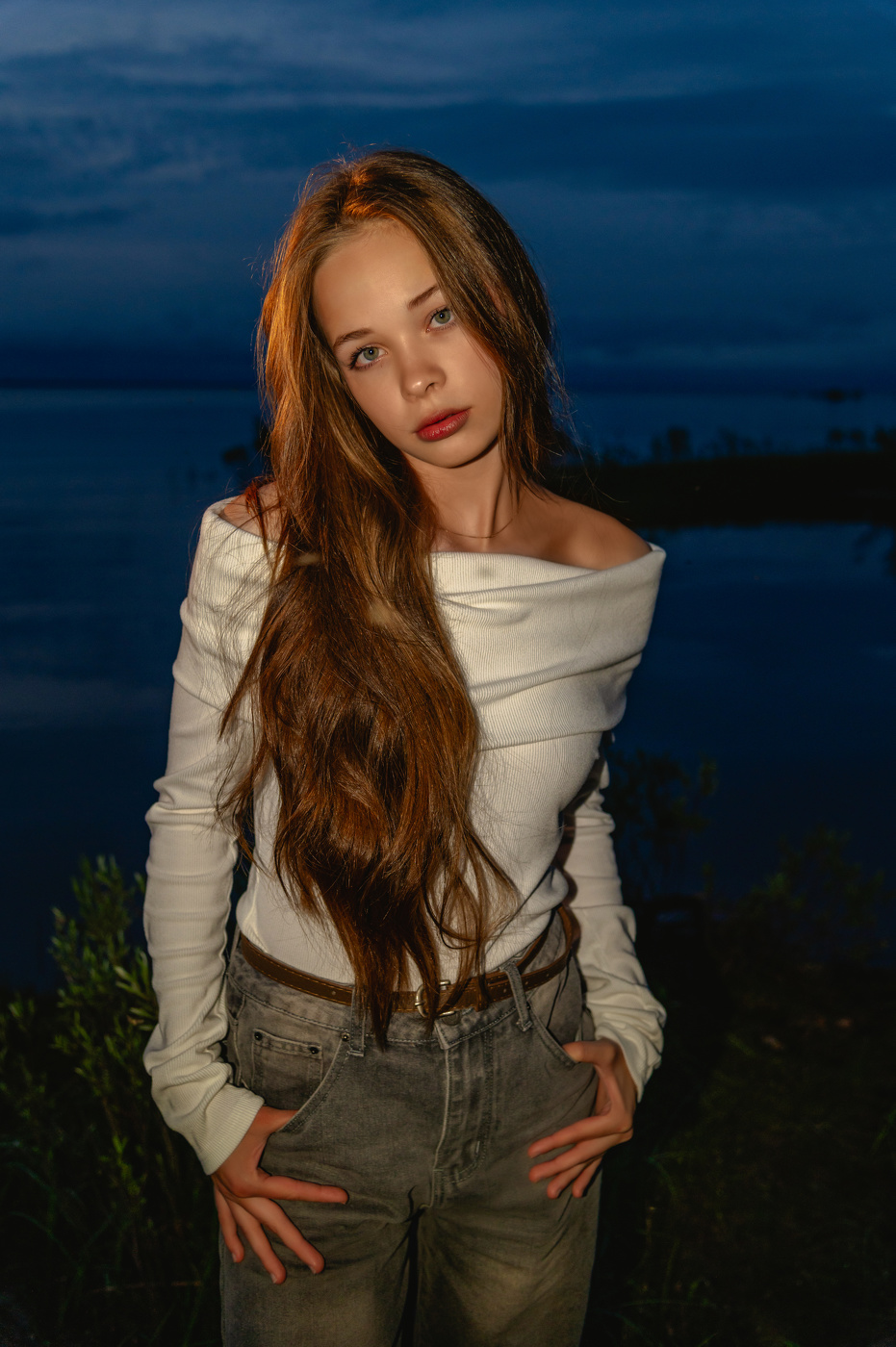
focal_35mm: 38
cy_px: 674
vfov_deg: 50.7
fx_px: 1421
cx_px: 448
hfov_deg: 35.0
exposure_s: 1/250
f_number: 4
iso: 640
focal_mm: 38
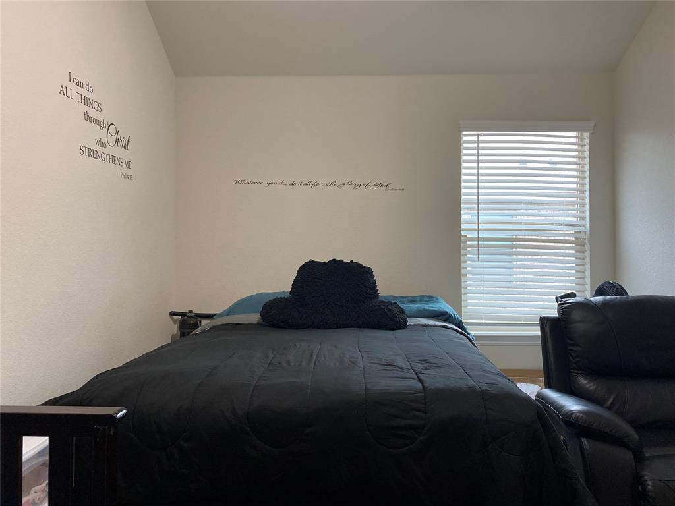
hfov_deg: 67.3
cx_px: 338
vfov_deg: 53.1
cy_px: 253
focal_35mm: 26
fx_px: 507
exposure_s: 1/60
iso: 320
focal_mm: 4.25
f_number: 1.8
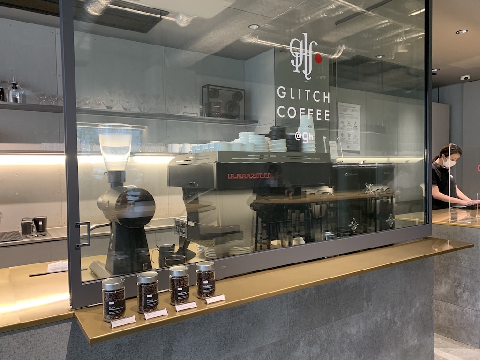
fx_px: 361
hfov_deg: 67.3
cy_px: 180
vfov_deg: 53.1
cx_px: 240
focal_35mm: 26
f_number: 1.8
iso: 160
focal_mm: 4.25
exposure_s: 1/42
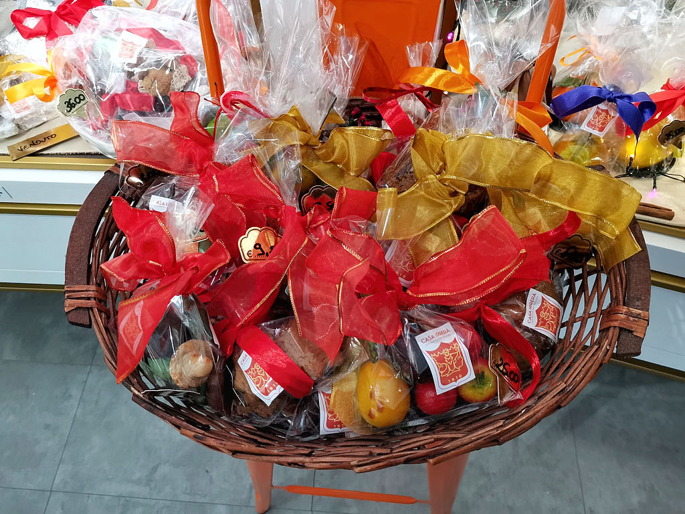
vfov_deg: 53.1
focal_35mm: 26
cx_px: 342
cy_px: 257
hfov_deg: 67.3
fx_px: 515
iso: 320
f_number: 1.8
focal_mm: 4.75
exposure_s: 1/100
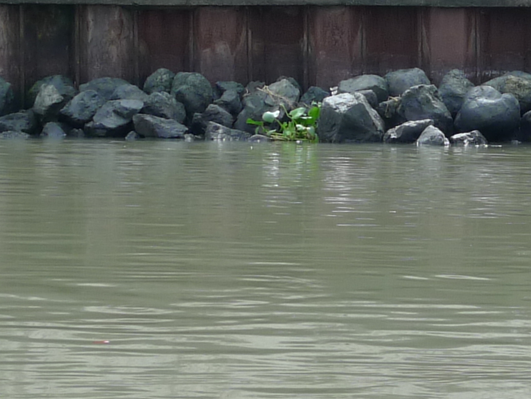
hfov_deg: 7.8
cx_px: 610
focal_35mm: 253
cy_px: -94
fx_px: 3881
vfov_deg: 5.8
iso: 80
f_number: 2.8
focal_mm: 12.8
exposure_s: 1/400
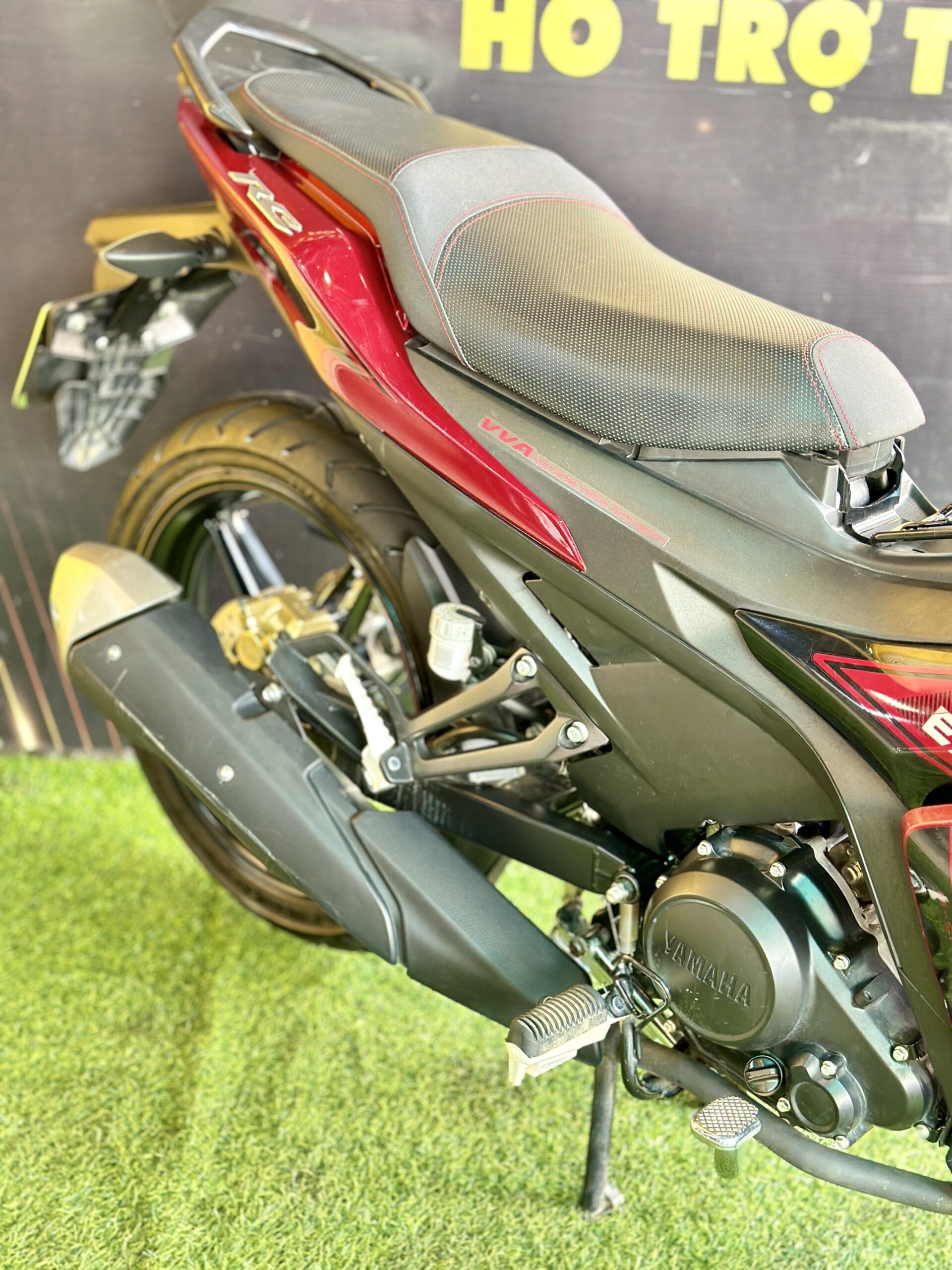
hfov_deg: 30.3
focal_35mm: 48
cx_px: 476
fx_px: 1760
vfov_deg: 39.7
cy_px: 635
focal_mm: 6.86
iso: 320
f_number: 1.78
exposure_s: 1/33
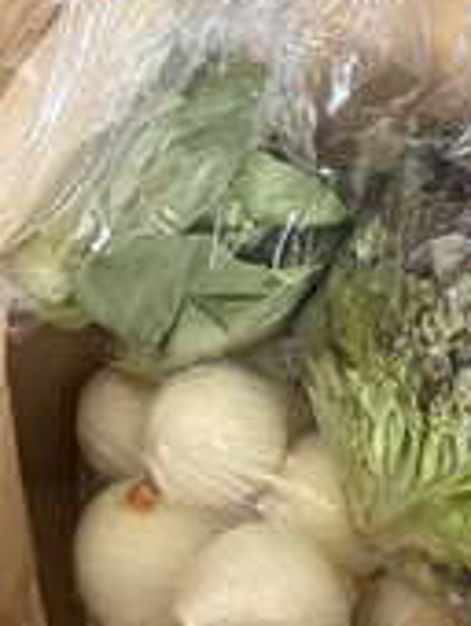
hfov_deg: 23.6
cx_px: 74
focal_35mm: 61
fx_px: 1104
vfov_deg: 30.8
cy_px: 122
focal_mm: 5.96
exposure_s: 1/60
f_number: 1.6
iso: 320
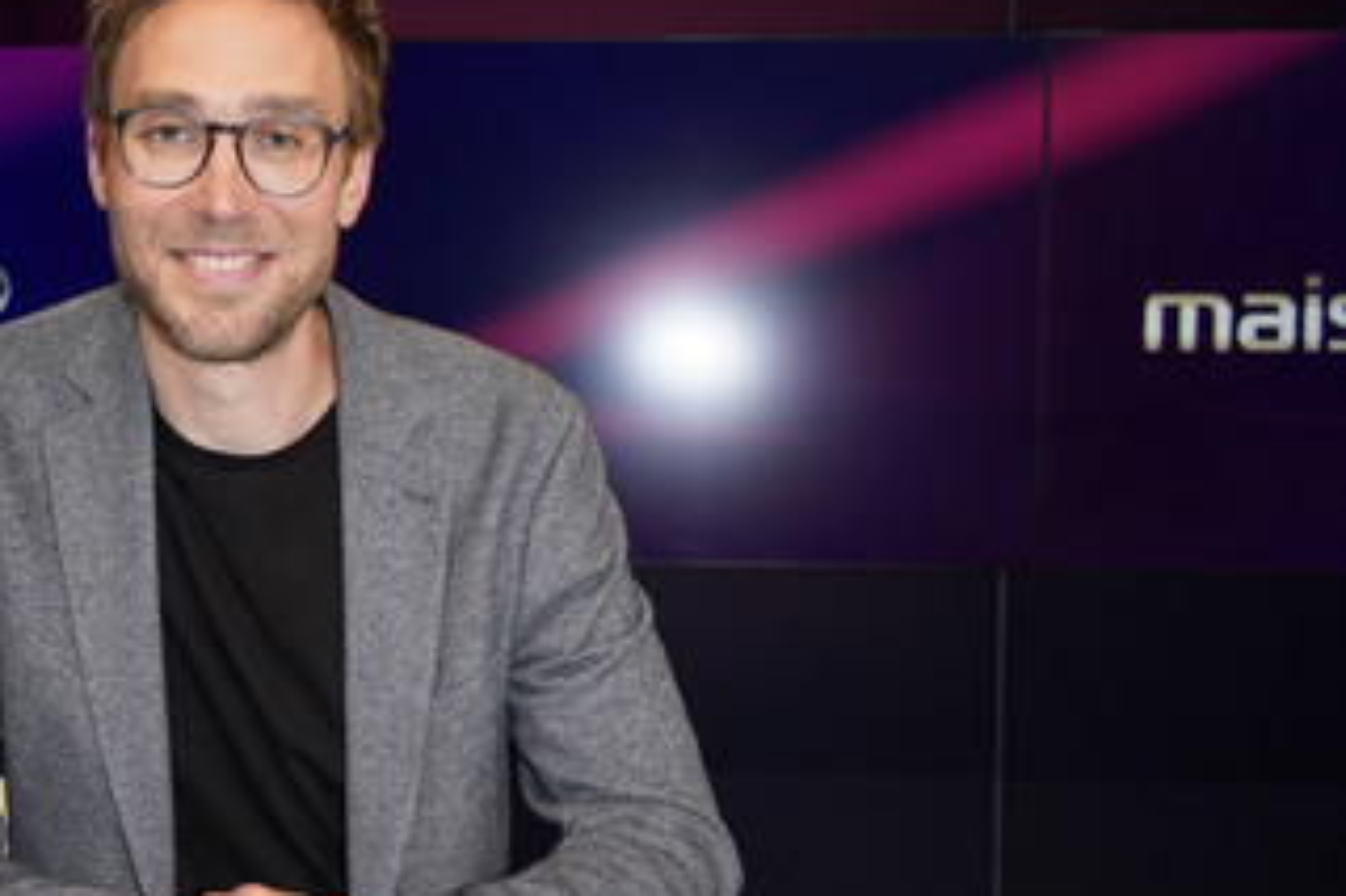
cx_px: 402
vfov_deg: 24.6
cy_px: 437
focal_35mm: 55
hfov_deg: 35.7
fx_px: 2055
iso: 2000
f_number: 5.6
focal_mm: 39
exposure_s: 1/160
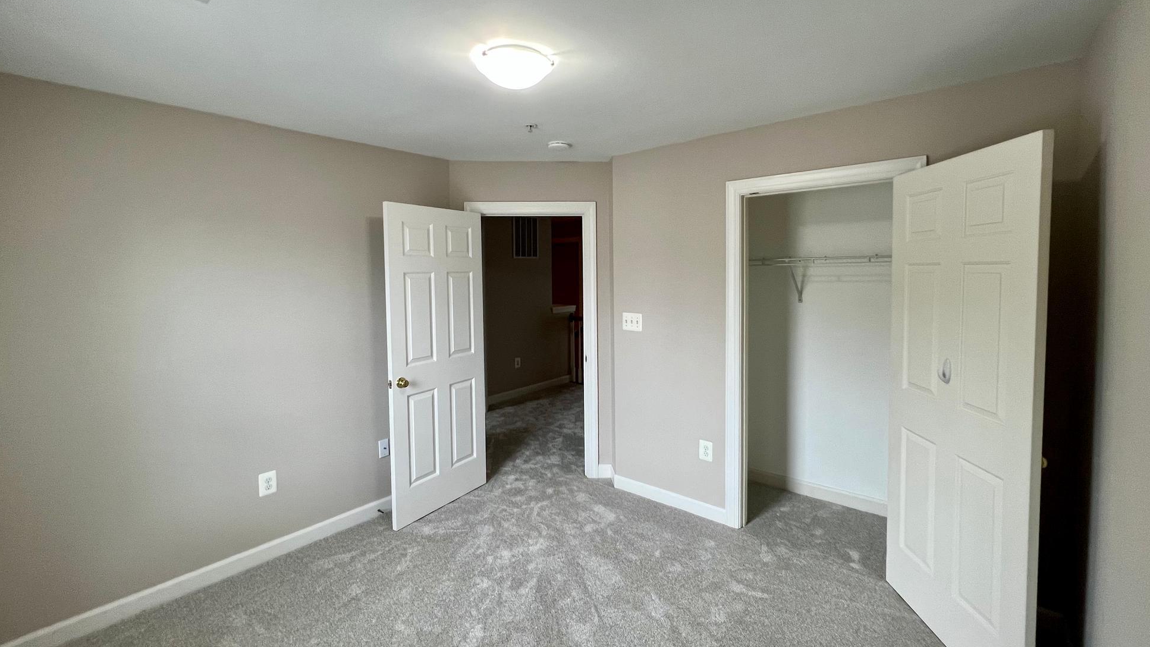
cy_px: 296
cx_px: 574
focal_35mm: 15
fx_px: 457
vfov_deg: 70.4
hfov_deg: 103.0
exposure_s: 1/120
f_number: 1.8
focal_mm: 1.57
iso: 160
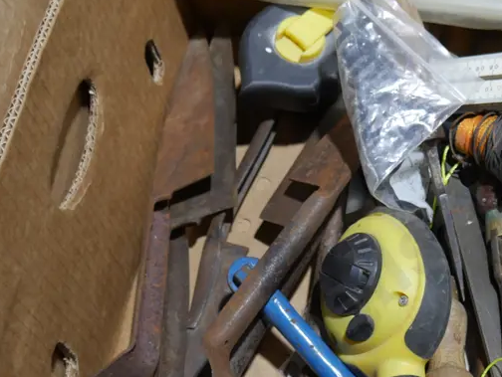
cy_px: 187
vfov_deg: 22.6
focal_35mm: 65
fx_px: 944
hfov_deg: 28.0
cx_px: 505
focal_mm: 16
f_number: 3.6
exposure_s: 1/60
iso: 250
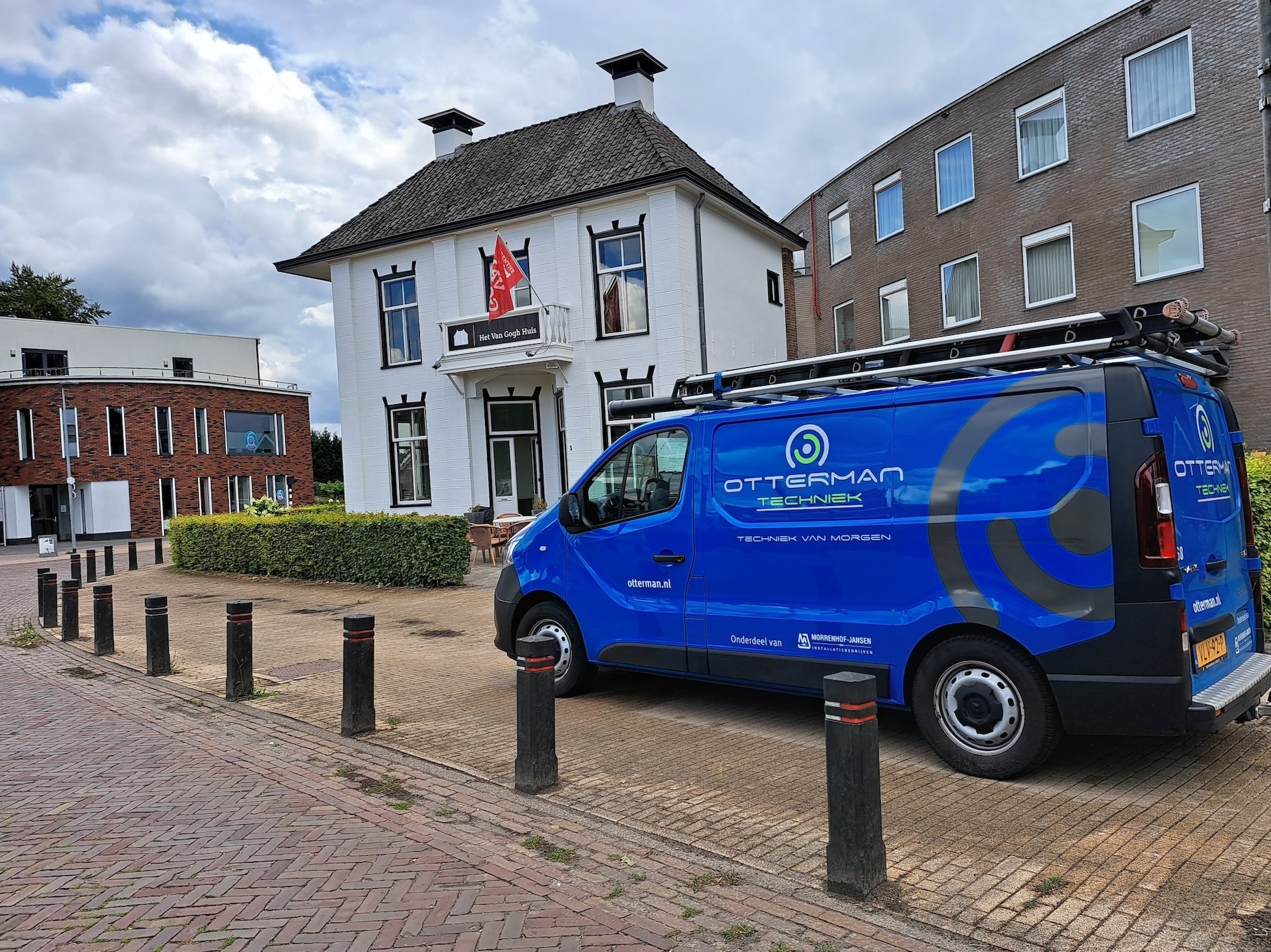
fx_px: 881
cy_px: 476
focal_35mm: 24
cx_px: 636
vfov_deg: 56.8
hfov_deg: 71.6
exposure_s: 1/893
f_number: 1.8
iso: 50
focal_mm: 5.23
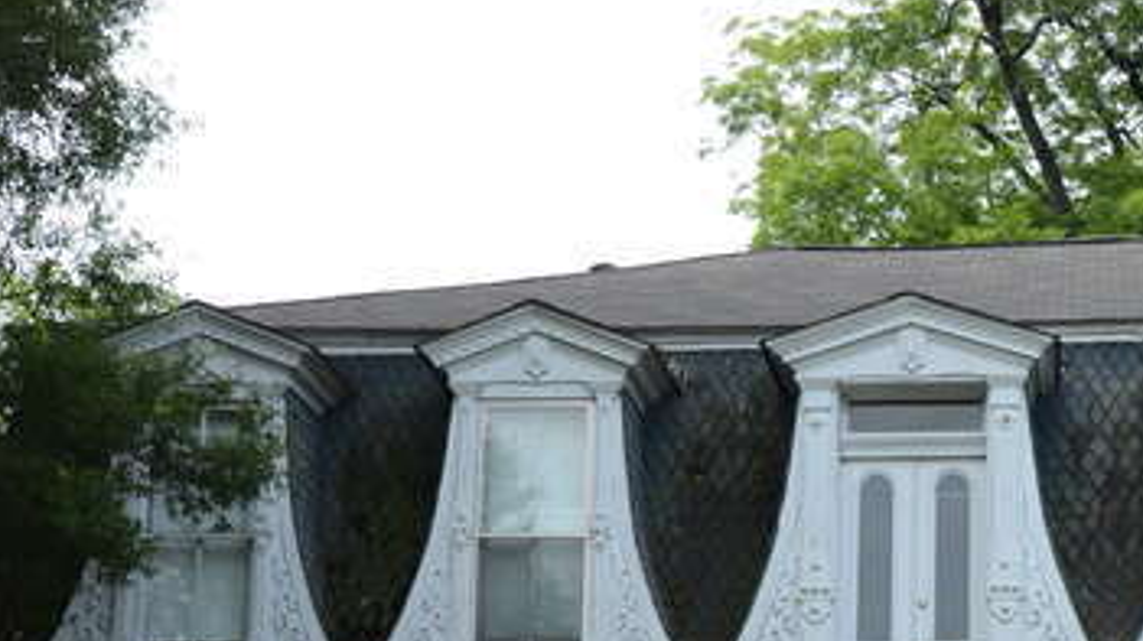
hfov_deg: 22.6
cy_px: 739
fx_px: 2817
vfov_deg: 12.7
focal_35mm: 93
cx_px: 909
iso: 200
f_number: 8
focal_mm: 26
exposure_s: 1/200
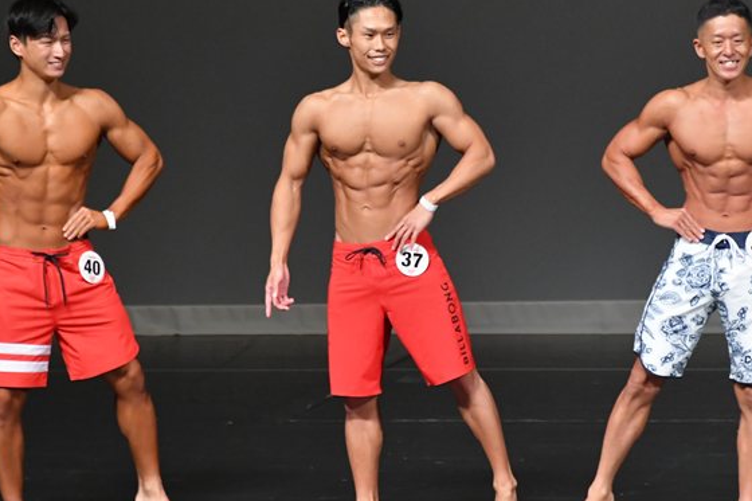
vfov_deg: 3.2
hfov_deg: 4.7
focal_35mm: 436
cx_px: 424
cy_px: 257
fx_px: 9104
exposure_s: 1/400
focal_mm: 210
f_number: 5.6
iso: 4000
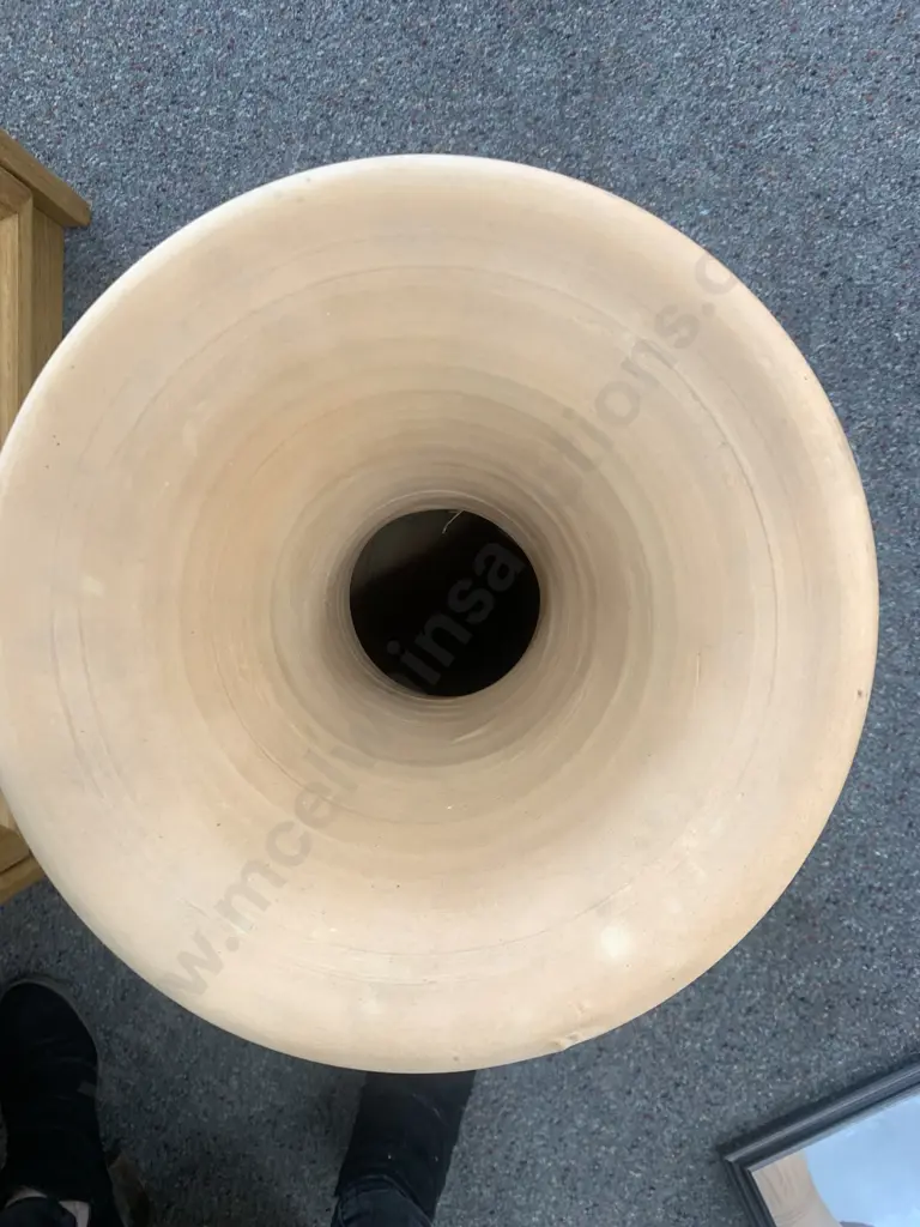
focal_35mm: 26
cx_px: 460
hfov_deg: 53.1
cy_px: 614
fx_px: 921
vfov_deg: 67.3
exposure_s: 1/50
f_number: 1.8
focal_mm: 4.25
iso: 50
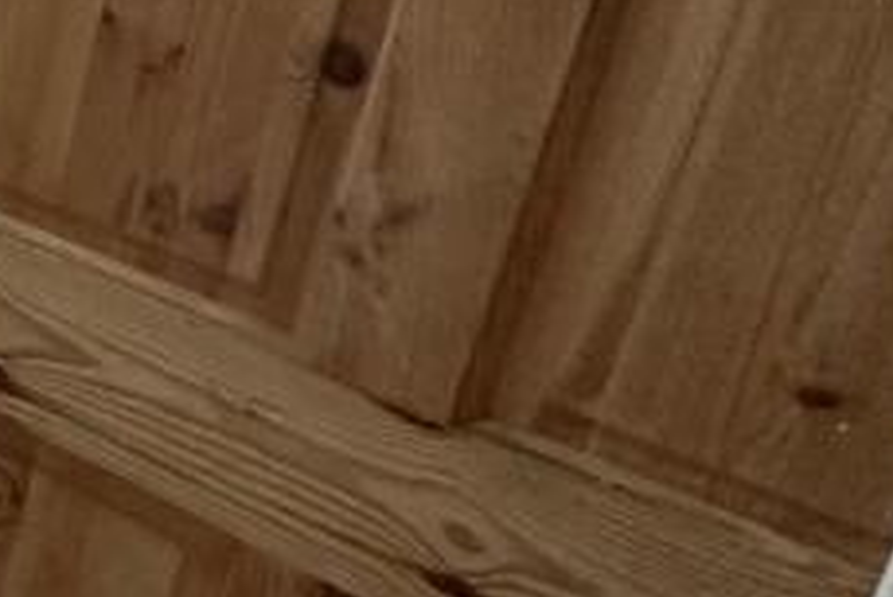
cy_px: -82
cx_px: -1053
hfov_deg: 17.2
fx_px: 1613
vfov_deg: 19.9
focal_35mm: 65
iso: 250
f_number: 2.2
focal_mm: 2.22
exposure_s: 1/99
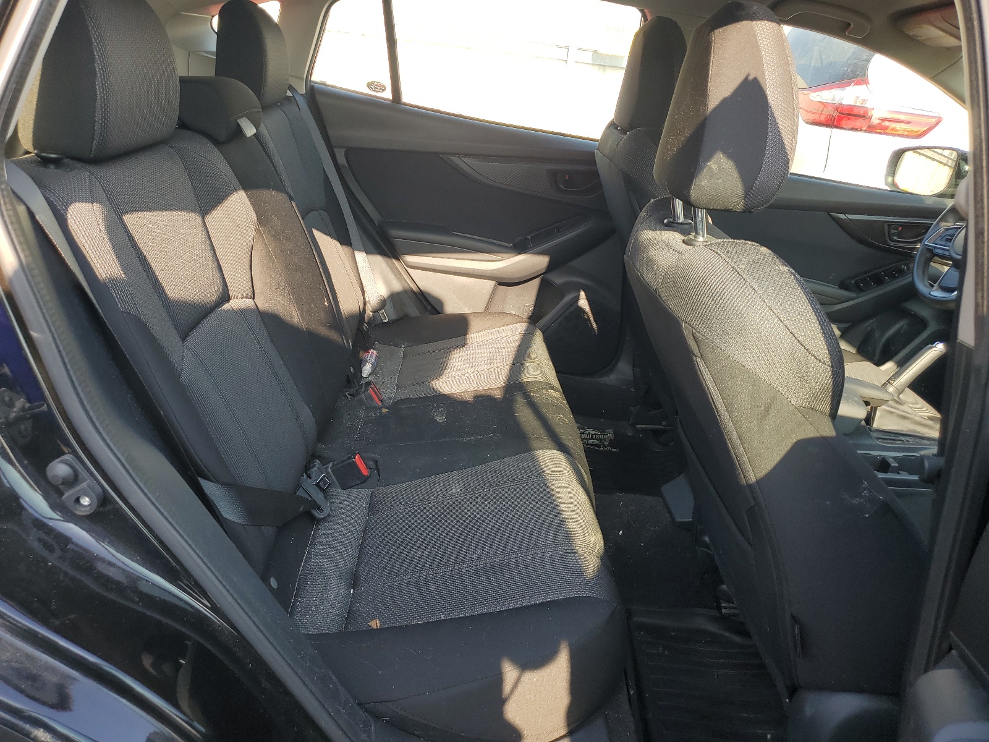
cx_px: 494
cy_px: 371
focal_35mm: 26
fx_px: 743
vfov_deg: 53.1
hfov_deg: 67.3
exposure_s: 1/303
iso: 50
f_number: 1.5
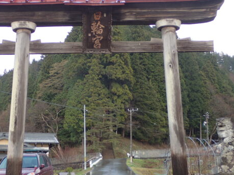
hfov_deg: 27.0
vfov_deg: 20.4
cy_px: 94
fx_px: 487
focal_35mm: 72
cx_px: 103
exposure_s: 1/100
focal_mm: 10.29
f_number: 3.5
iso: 100
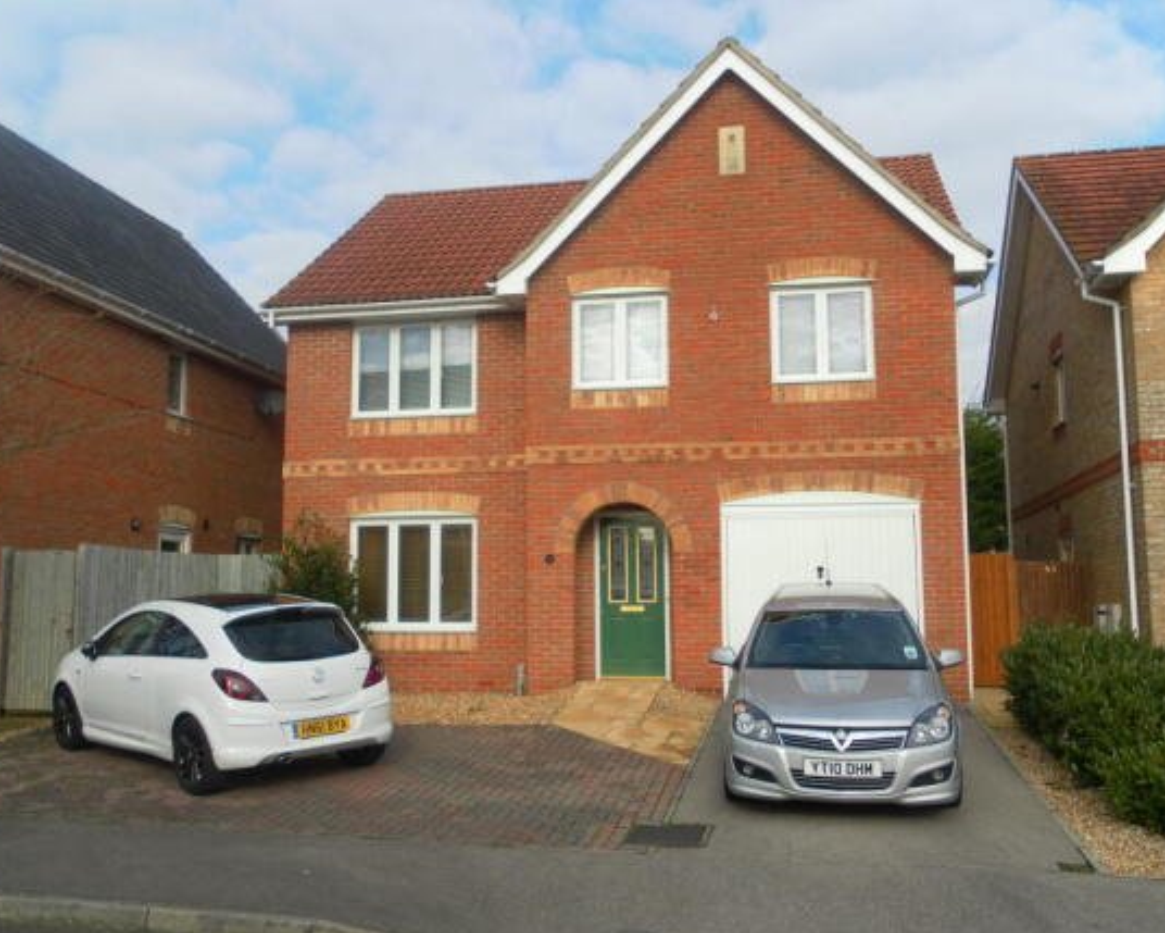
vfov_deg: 42.2
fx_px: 1207
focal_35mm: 35
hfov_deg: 51.5
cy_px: 473
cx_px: 566
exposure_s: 1/640
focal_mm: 5.8
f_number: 3.5
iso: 80
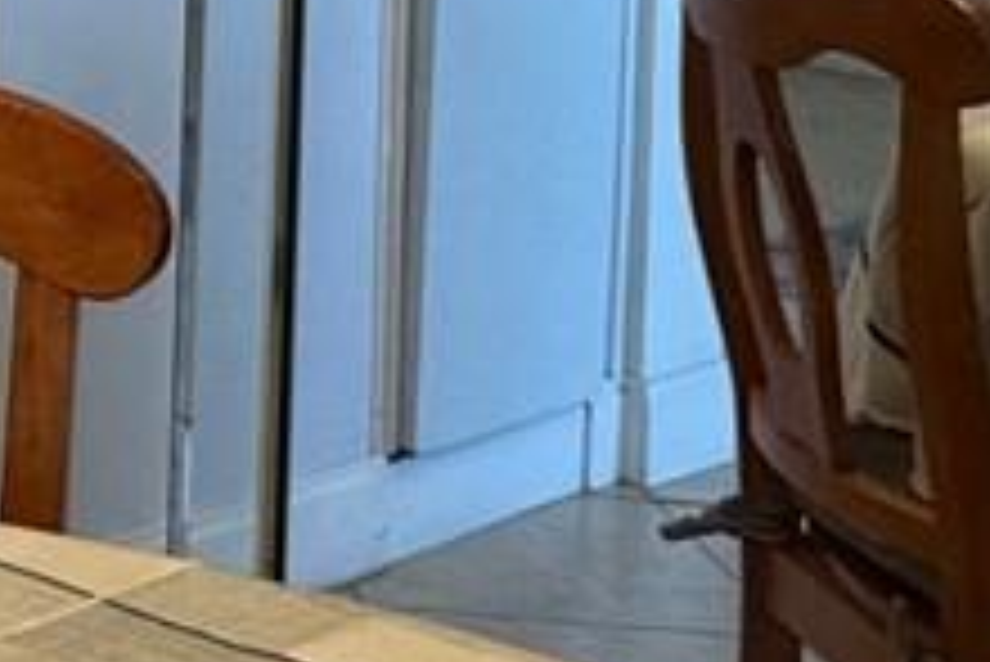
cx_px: -878
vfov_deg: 12.2
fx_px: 2917
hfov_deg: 15.9
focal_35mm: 106
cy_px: -396
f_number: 2.2
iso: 200
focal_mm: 2.22
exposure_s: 1/120
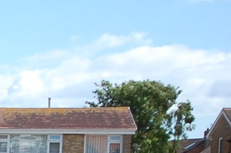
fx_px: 1340
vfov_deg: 6.5
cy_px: 241
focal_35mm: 209
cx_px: -562
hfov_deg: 7.9
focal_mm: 20
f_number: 8
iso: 200
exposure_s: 1/250
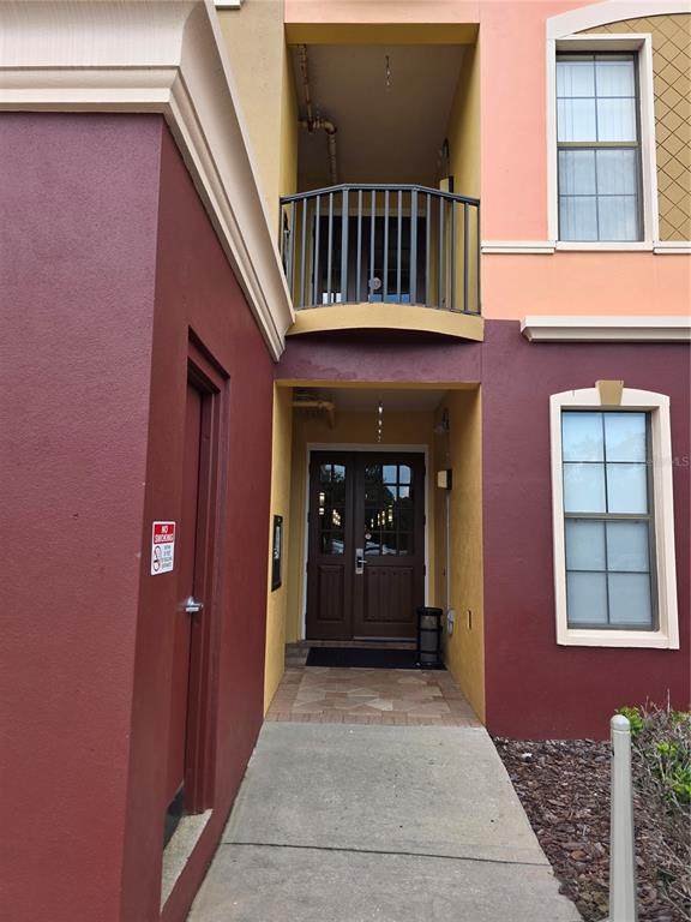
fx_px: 612
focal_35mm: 23
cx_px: 346
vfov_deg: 73.9
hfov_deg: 58.9
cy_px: 461
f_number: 1.7
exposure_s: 1/1321
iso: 80
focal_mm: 6.3
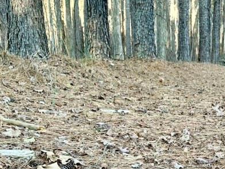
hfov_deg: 29.4
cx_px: 202
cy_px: 193
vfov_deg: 21.9
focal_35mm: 63
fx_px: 410
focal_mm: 6.86
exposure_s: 1/121
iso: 160
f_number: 1.78
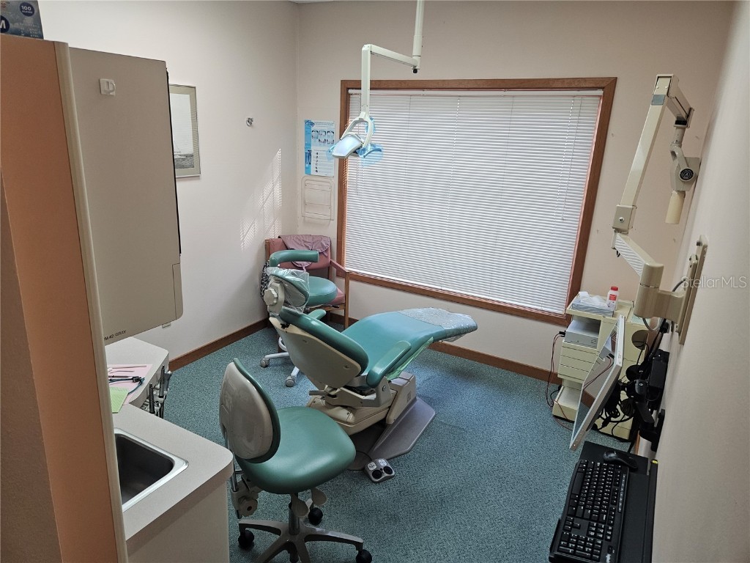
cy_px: 282
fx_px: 498
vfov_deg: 58.9
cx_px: 375
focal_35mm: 23
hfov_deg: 73.9
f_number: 1.8
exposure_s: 1/120
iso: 200
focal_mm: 5.4
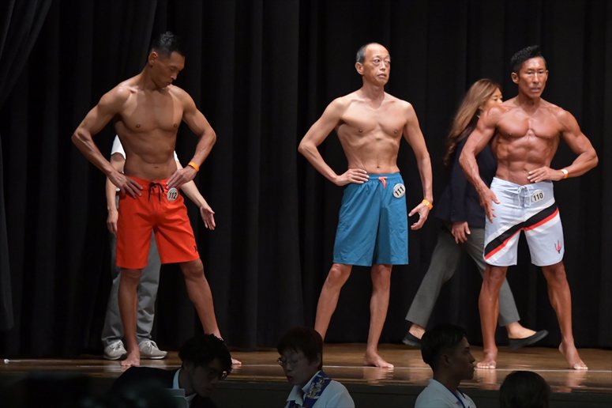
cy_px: 204
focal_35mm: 202
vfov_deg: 6.8
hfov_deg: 10.2
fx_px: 3432
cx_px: 306
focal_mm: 135
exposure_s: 1/400
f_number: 5.6
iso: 6400
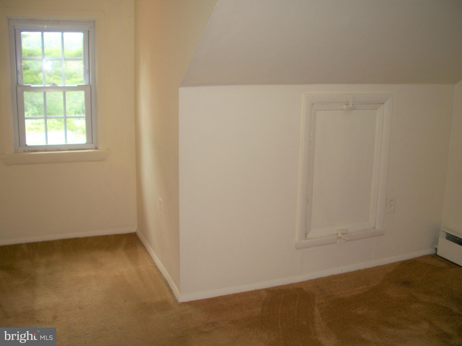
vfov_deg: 40.7
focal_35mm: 35
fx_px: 467
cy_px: 173
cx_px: 231
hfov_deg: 52.6
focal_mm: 6.3
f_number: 3.1
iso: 80
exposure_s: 1/30
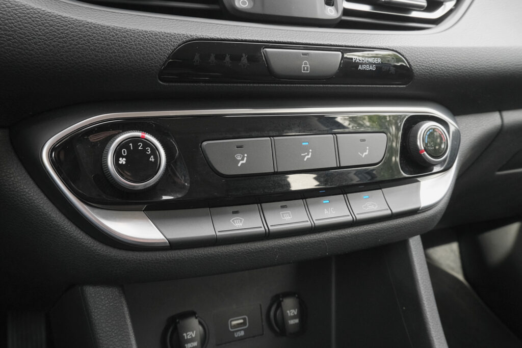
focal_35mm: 31
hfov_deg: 60.3
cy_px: 174
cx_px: 261
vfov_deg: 42.3
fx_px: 450
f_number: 9
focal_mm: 20.9
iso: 2000
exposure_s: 1/80
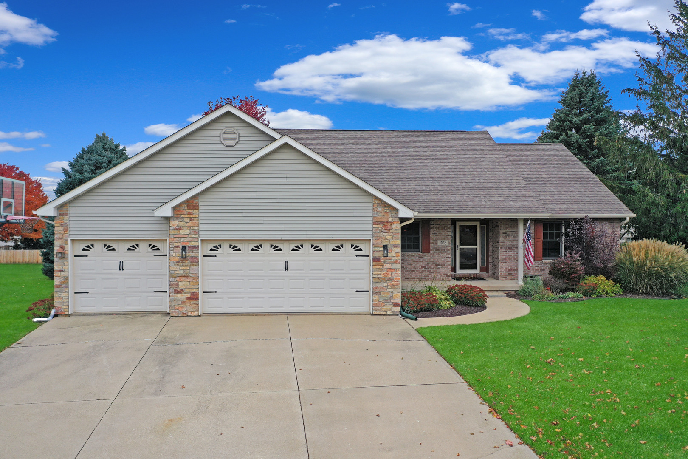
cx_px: 344
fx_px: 535
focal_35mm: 28
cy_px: 230
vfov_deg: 46.4
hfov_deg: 65.5
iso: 100
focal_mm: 10.26
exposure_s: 1/400
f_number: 2.8
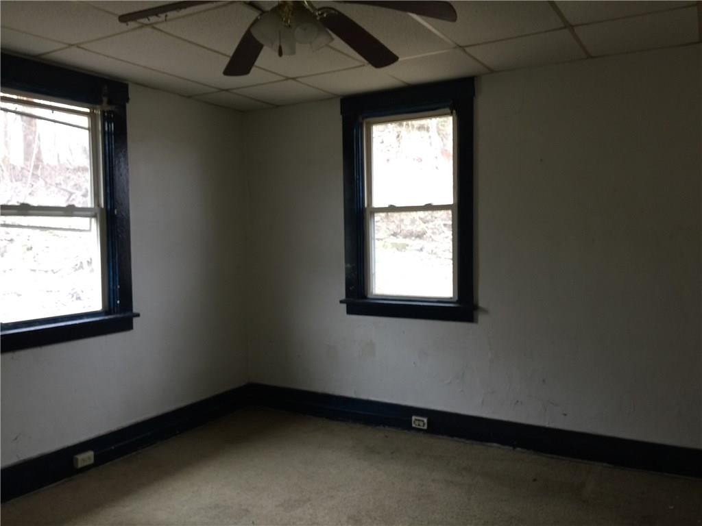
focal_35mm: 29
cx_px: 351
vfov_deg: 48.2
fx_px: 588
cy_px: 263
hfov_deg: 61.7
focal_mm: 4.15
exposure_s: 1/15
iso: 32
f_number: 2.2
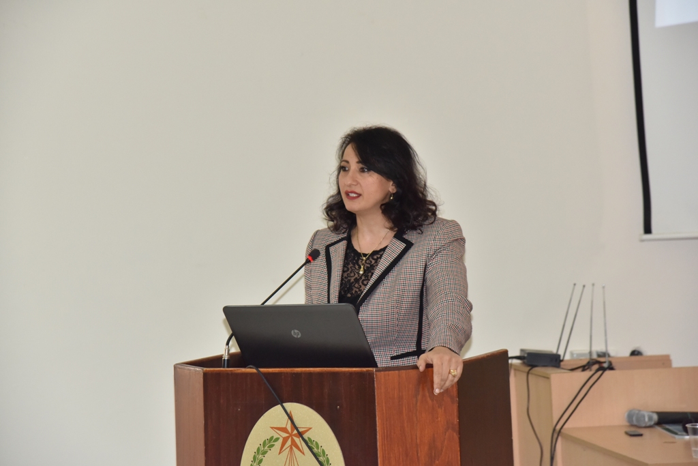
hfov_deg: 19.5
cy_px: 233
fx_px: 2036
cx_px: 349
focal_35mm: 105
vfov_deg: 13.0
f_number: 6.3
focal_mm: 105
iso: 2000
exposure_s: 1/125
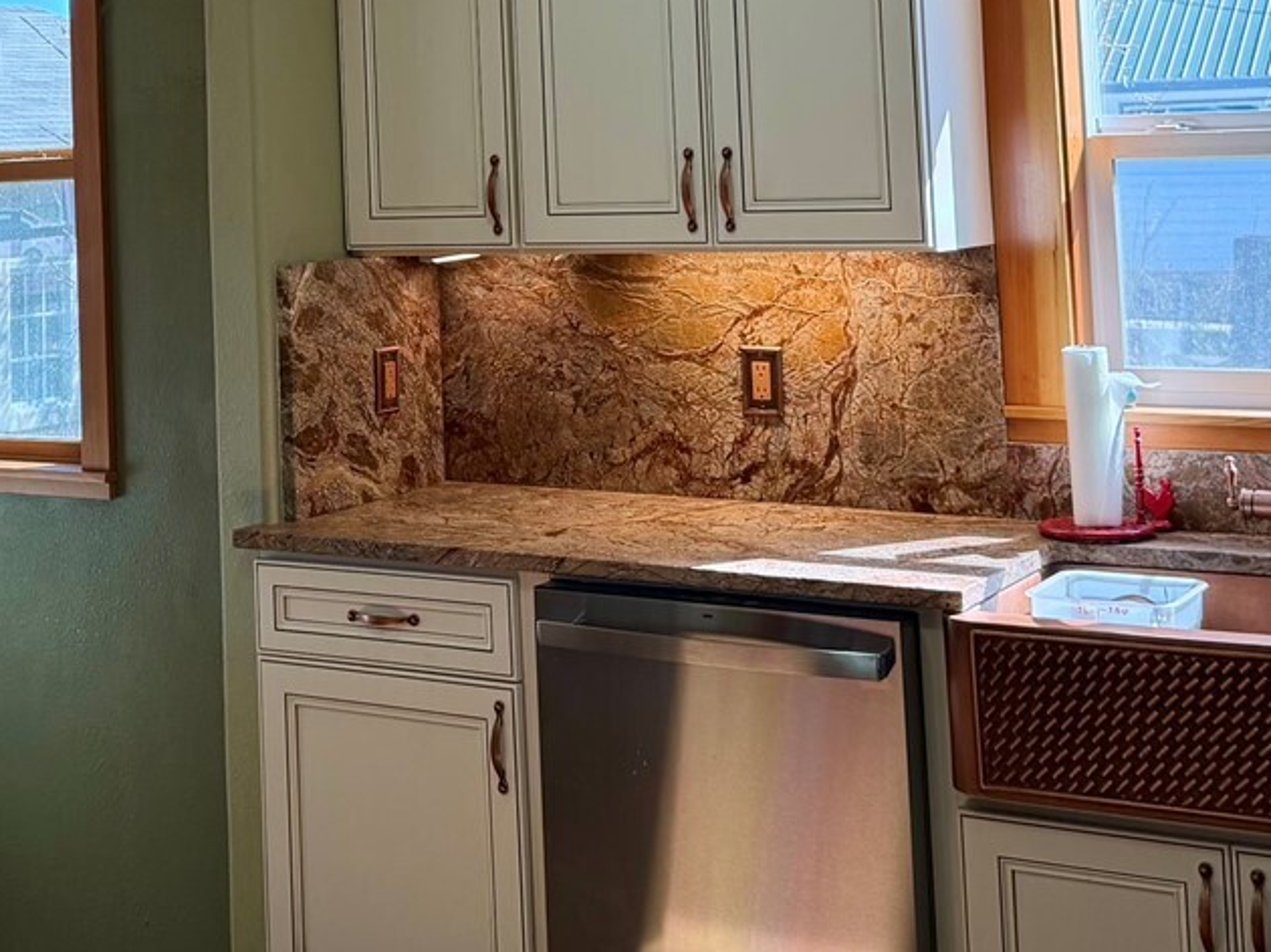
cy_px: 2
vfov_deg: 23.0
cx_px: 377
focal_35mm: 61
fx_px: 2239
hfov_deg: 31.3
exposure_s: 1/298
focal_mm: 6.76
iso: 80
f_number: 1.78
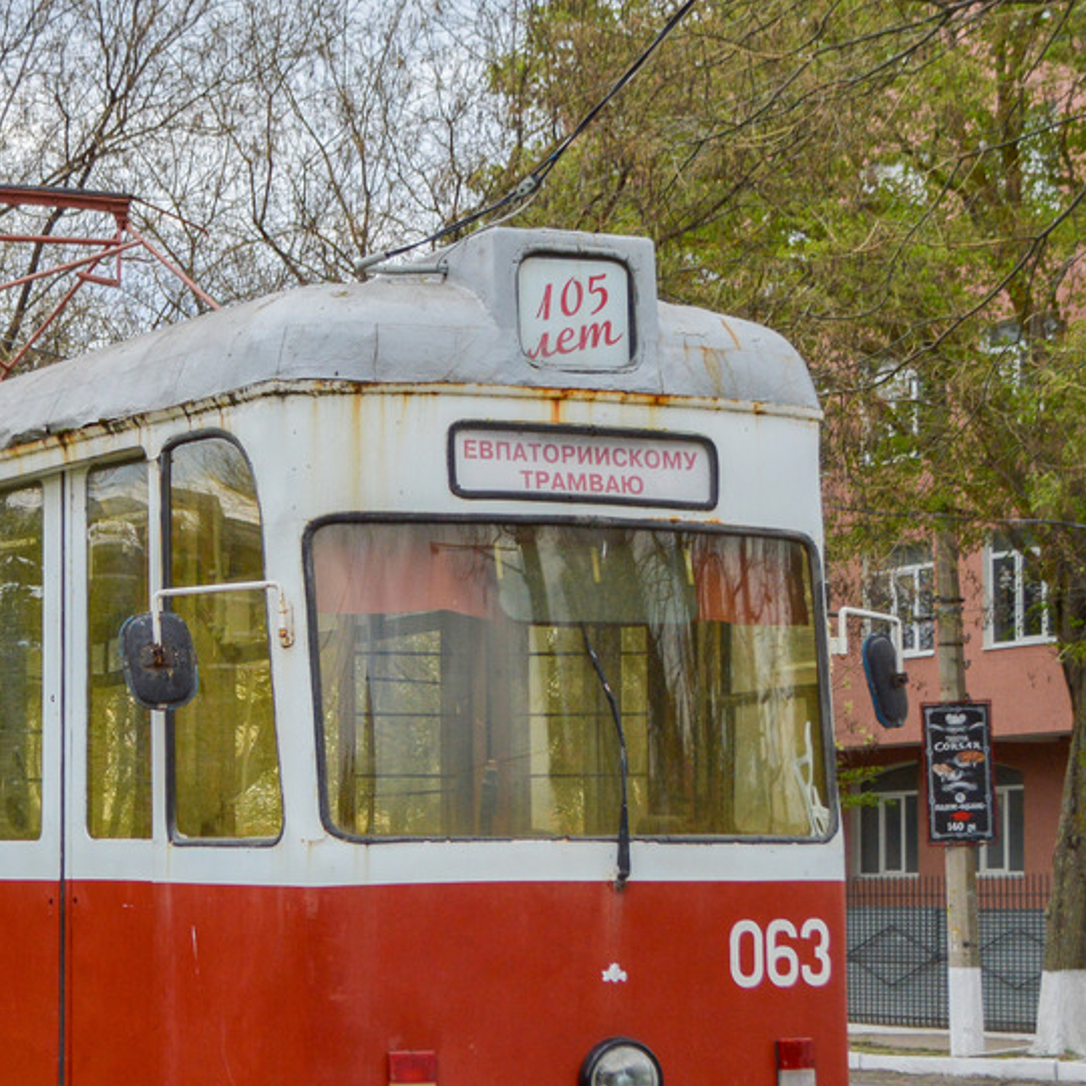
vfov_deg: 18.8
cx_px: 175
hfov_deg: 18.7
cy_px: 708
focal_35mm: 92
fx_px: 3265
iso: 400
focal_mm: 30
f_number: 4.5
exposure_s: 1/1000
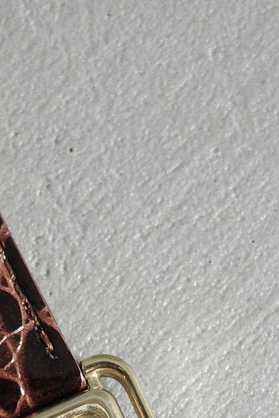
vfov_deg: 16.3
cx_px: 75
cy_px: 542
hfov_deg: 11.5
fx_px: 1383
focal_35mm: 119
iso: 800
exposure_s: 1/160
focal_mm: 26
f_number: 3.2
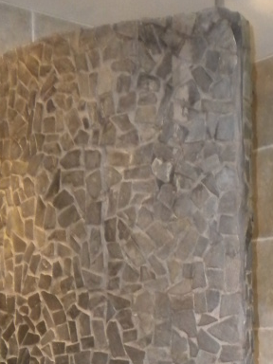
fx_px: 862
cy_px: 361
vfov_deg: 22.9
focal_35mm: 82
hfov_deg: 17.6
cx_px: 276
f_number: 3.1
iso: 400
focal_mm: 6.3
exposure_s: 1/30
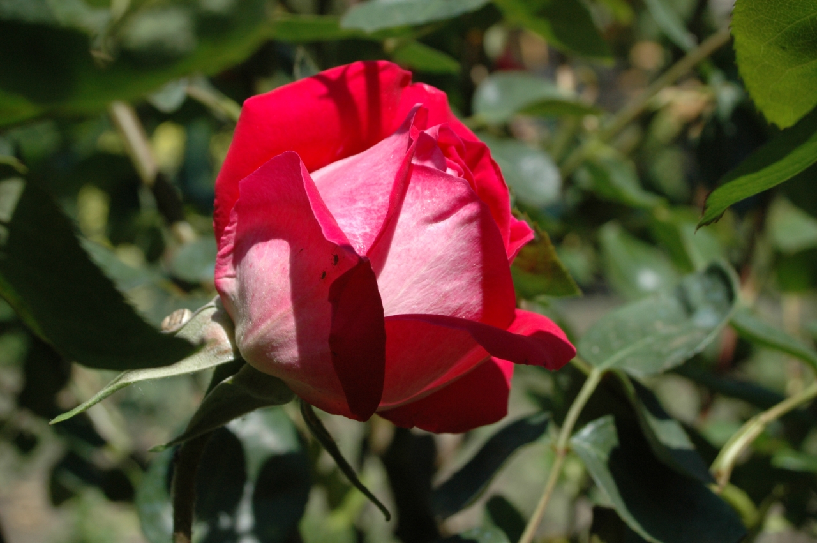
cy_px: 272
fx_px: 1701
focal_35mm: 75
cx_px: 408
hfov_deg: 27.0
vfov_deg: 18.1
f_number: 11
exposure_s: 1/500
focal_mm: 50
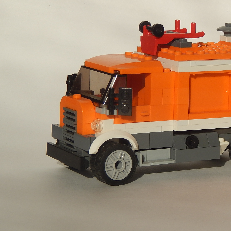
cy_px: 113
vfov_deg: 11.4
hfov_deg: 11.4
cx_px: 189
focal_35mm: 153
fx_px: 1155
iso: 125
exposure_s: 1/500
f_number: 9
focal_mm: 18.7
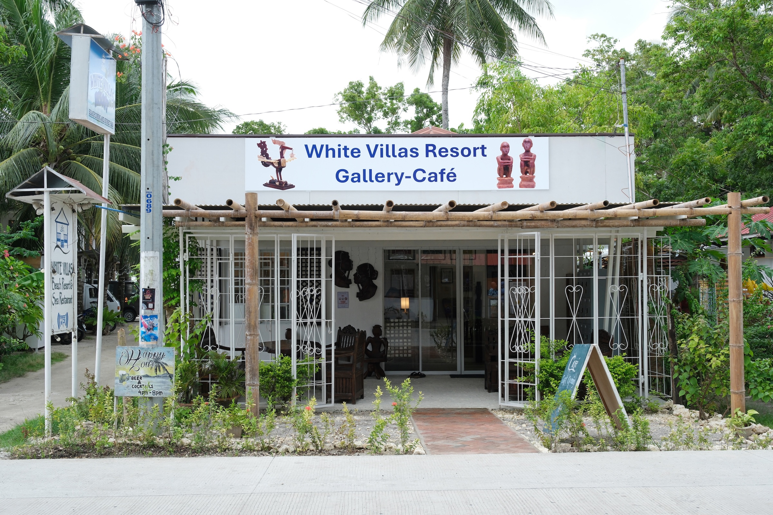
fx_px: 837
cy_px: 258
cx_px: 386
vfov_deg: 34.2
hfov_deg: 49.6
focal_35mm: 39
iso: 400
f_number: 6.4
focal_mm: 25.7
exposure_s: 1/300
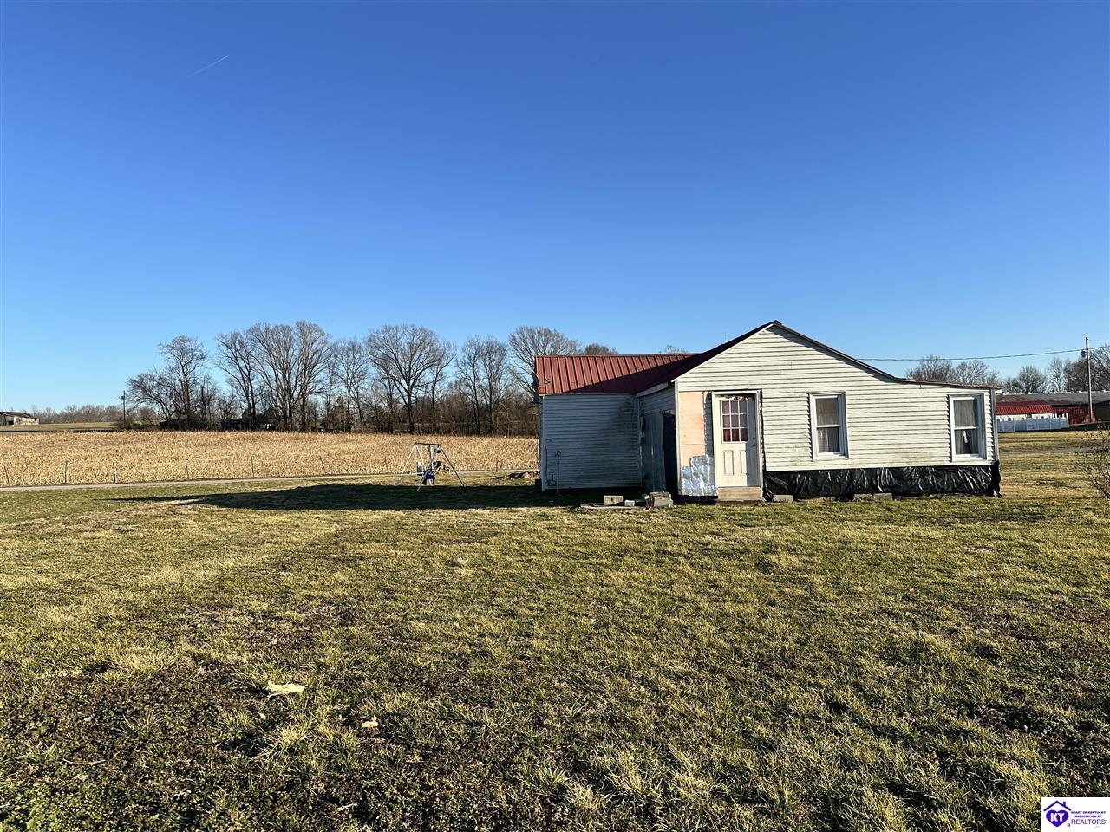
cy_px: 416
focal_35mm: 24
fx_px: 770
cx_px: 555
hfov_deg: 71.6
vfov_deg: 56.8
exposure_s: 1/3472
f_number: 1.78
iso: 80
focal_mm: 6.86
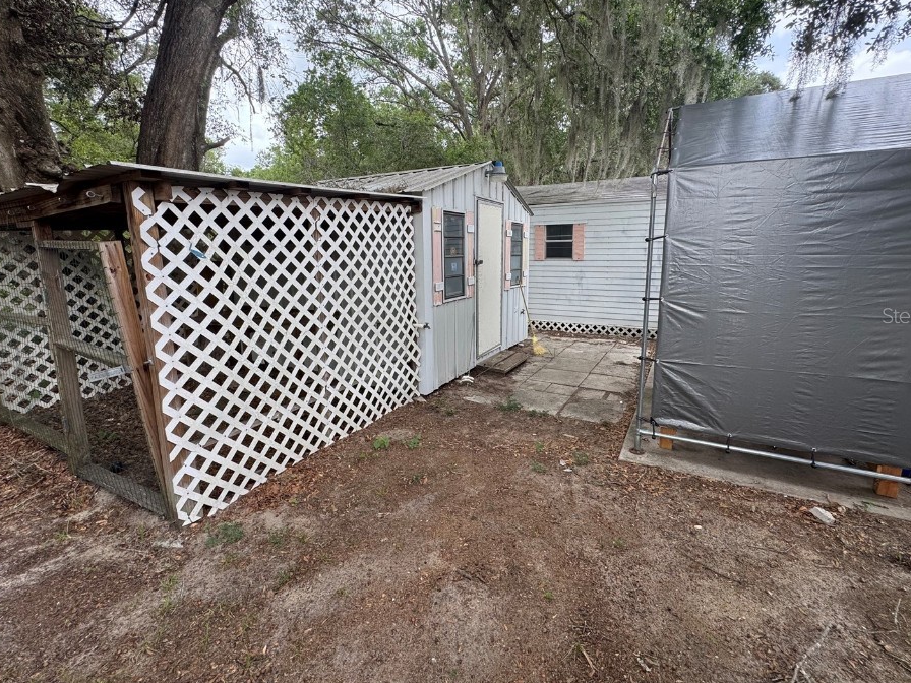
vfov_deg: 78.0
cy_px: 315
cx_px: 458
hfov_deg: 94.5
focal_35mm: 16
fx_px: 421
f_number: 2.2
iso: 40
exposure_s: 1/222
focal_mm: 2.22
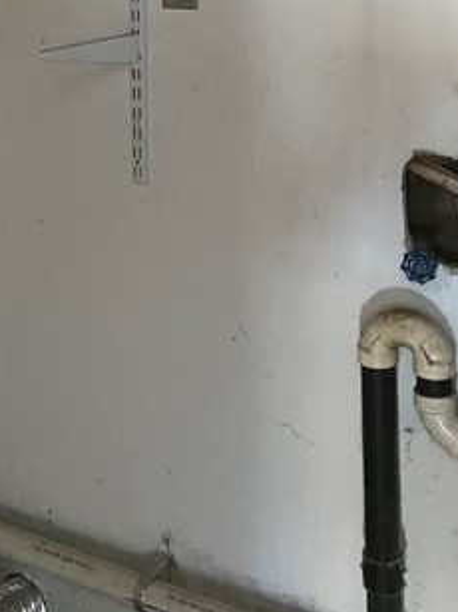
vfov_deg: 26.6
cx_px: 235
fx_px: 1147
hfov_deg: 22.6
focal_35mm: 65
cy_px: -116
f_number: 1.5
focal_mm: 5.7
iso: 640
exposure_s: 1/40
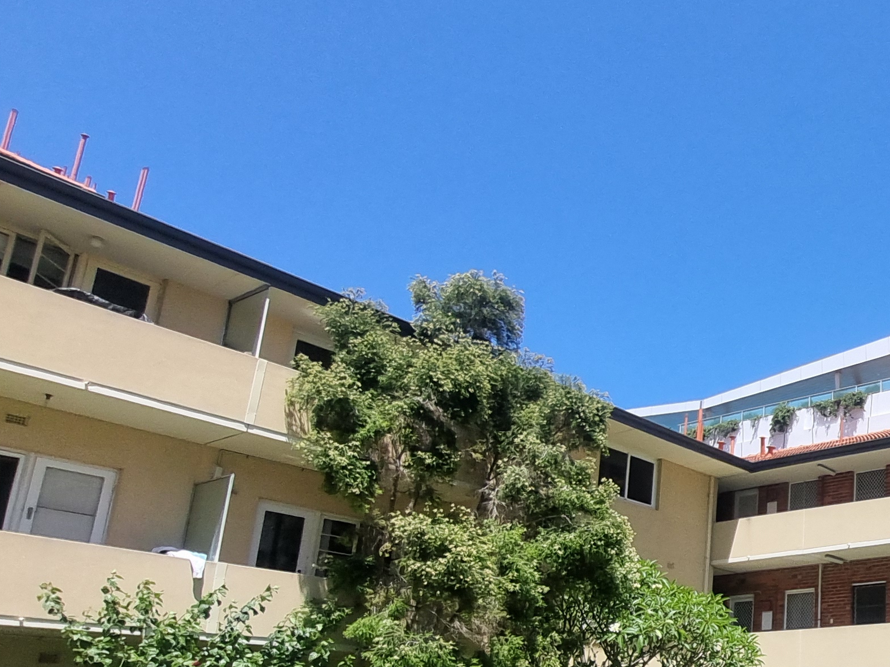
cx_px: 932
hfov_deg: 44.9
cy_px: 519
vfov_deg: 41.4
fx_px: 848
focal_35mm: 33
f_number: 2.2
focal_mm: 1.74
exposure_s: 1/966
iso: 50
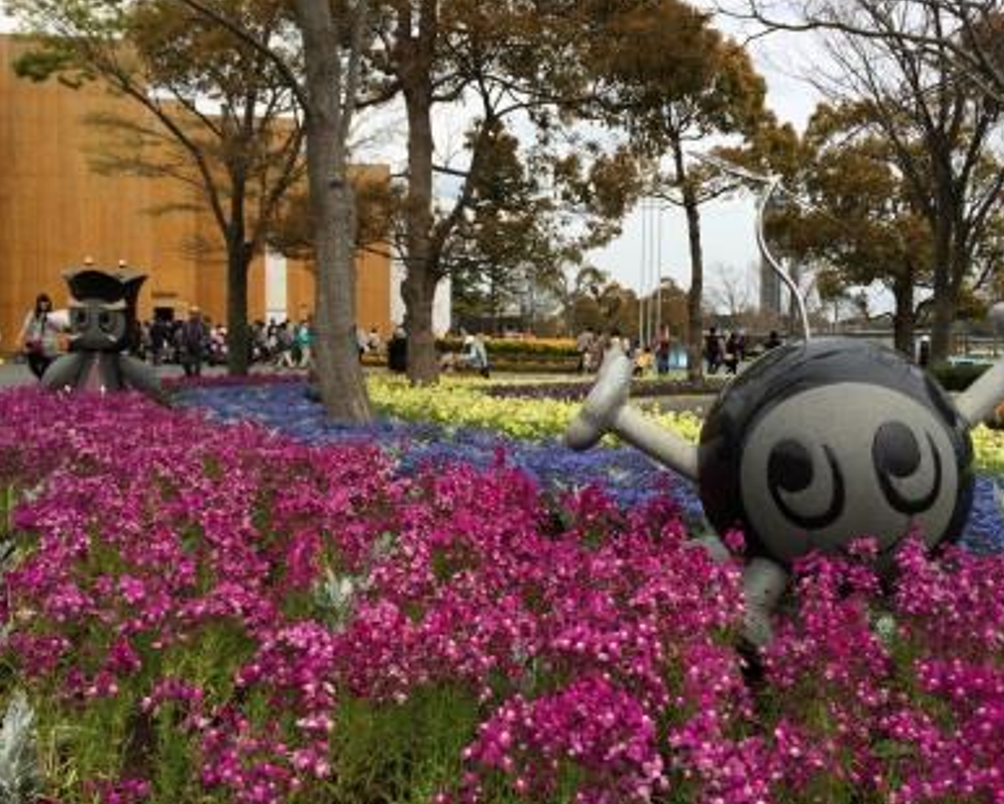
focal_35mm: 34
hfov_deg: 52.8
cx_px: 536
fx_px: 1011
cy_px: 385
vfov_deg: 43.4
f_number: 2.2
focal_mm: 4.12
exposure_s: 1/1580
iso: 40
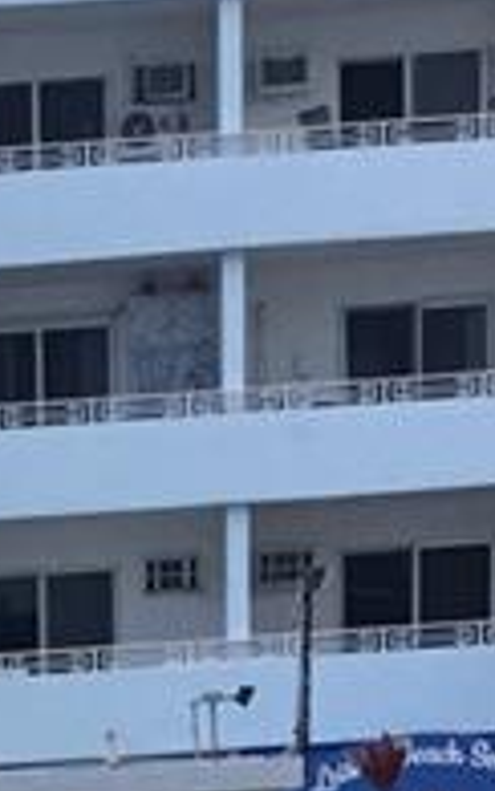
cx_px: -446
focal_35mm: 202
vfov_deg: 9.2
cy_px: 1951
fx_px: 4357
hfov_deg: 6.3
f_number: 2.4
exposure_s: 1/491
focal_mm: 3.3
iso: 25
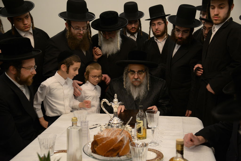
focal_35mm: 50
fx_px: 335
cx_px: 120
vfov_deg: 27.0
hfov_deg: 39.6
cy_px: 80
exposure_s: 1/50
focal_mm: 50
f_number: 5.6
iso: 1250
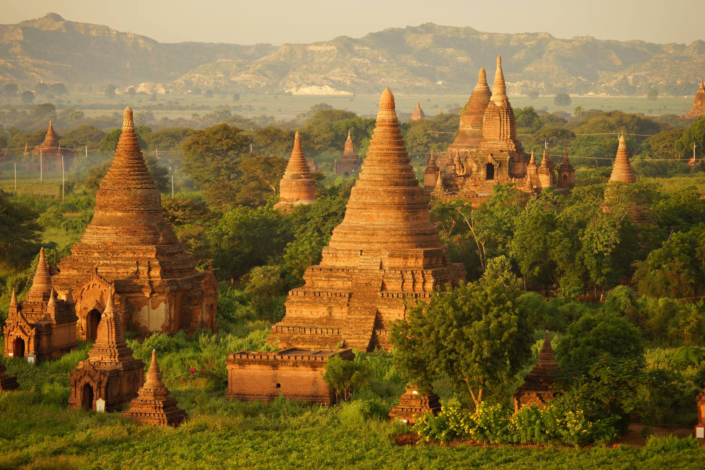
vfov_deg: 9.1
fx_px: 2937
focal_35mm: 150
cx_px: 352
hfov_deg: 13.7
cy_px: 235
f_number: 5.6
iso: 125
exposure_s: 1/160
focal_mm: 150
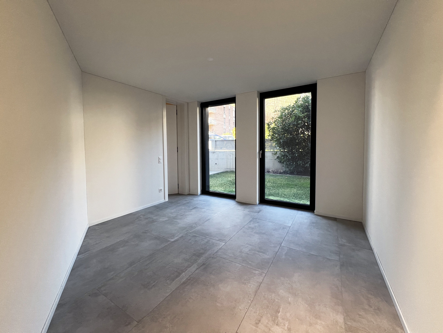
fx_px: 166
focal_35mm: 13
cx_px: 222
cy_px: 166
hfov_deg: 106.2
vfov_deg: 89.9
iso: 125
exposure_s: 1/126
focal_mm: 1.57
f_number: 1.8
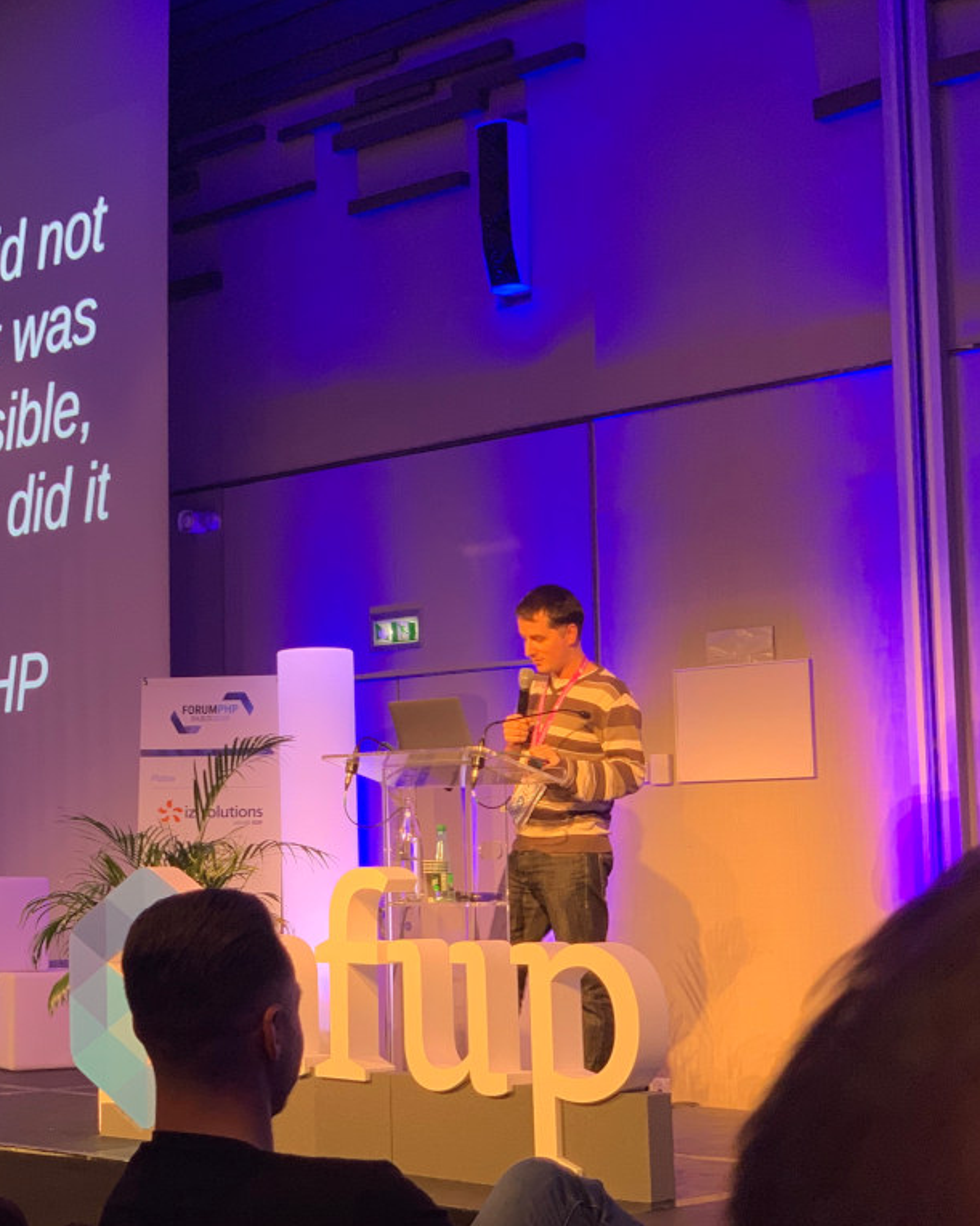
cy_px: 613
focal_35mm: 68
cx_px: 250
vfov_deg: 27.9
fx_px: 2466
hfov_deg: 22.3
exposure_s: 1/49
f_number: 2.4
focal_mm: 6
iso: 100
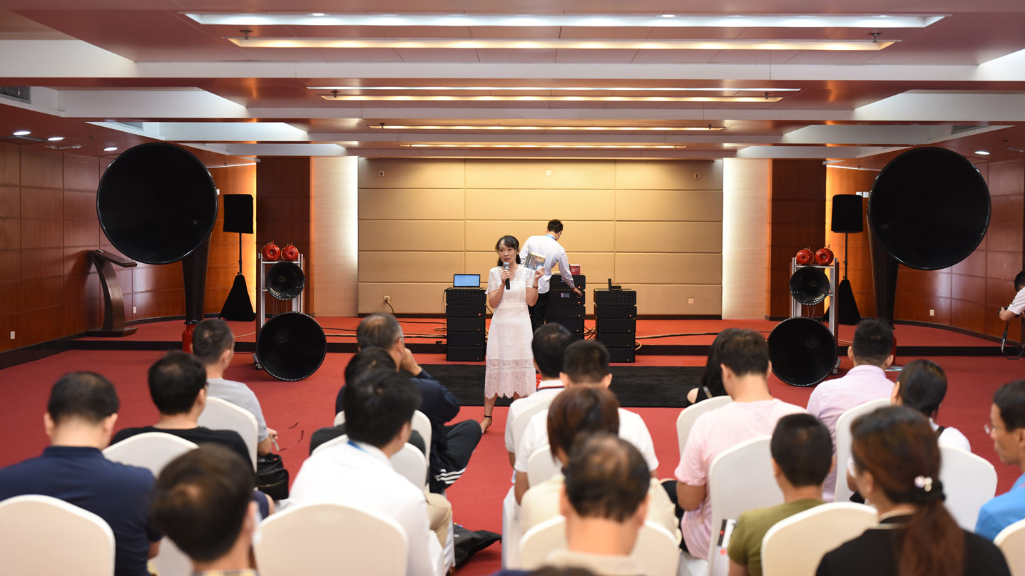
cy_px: 266
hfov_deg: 48.4
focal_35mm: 42
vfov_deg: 28.3
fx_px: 1141
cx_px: 512
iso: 640
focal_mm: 40
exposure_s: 1/80
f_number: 2.2
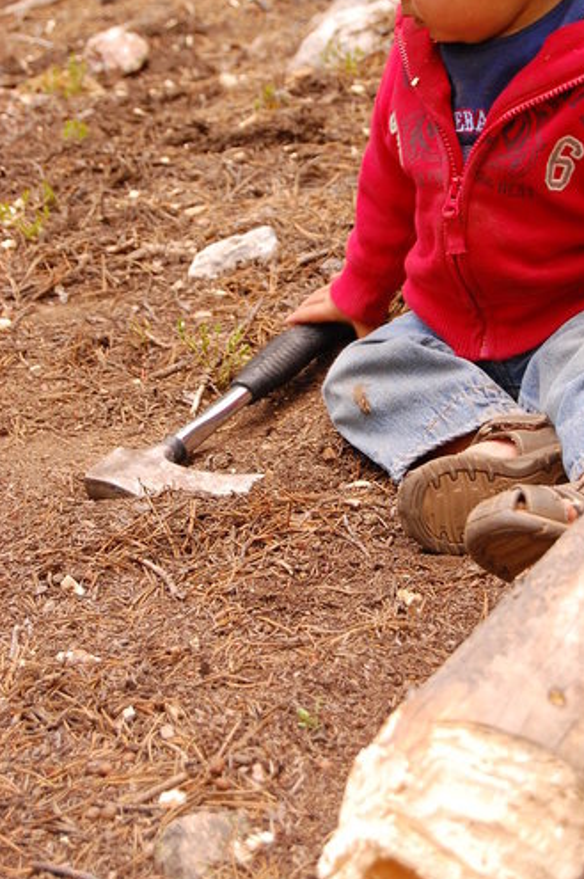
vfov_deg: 21.0
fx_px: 2365
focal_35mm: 97
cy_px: 336
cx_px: 375
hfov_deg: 14.1
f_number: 5.6
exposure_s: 1/100
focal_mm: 50
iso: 400
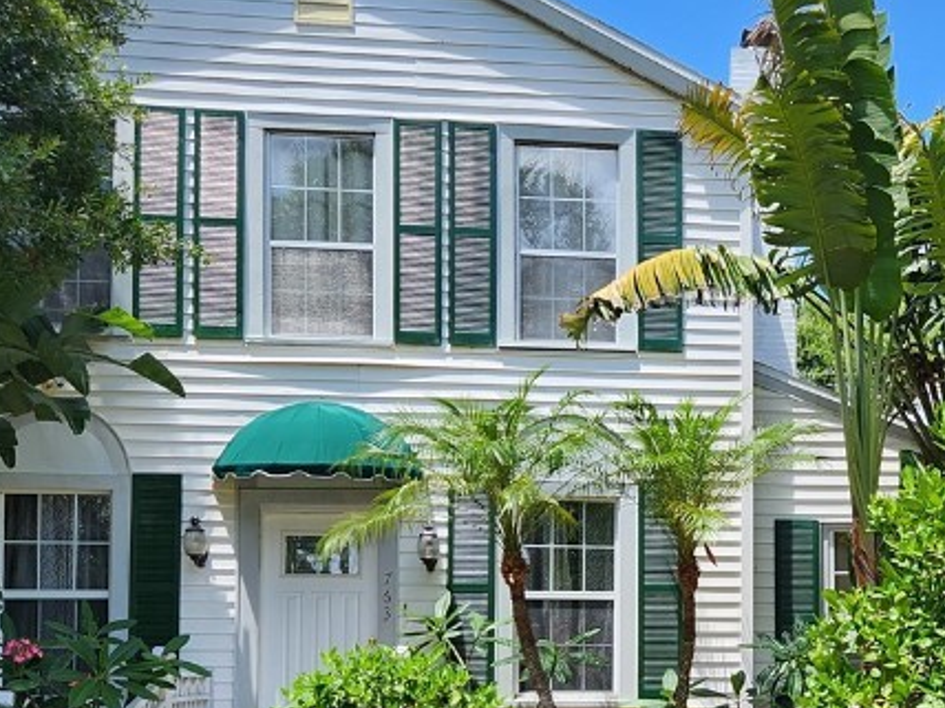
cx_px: 877
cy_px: 600
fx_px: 1501
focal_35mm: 55
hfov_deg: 32.9
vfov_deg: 25.9
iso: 20
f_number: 1.8
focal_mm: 5.4
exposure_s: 1/758
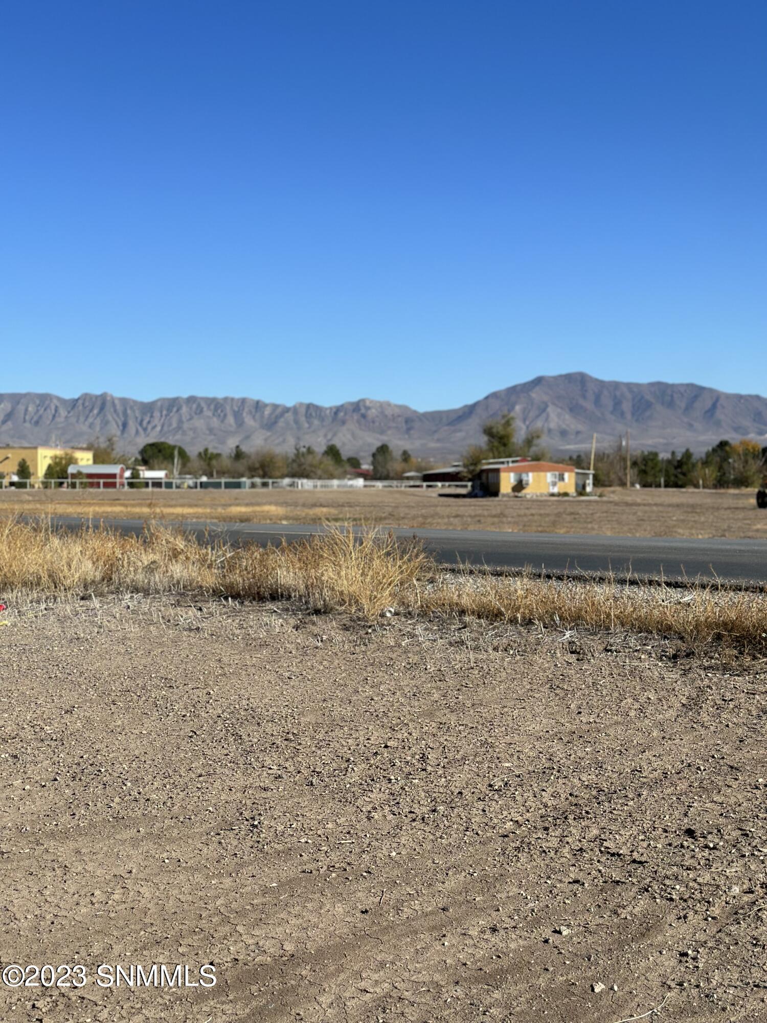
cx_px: 384
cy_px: 512
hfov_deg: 30.3
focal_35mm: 48
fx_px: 1418
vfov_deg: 39.7
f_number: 1.78
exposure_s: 1/8197
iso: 100
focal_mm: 6.86
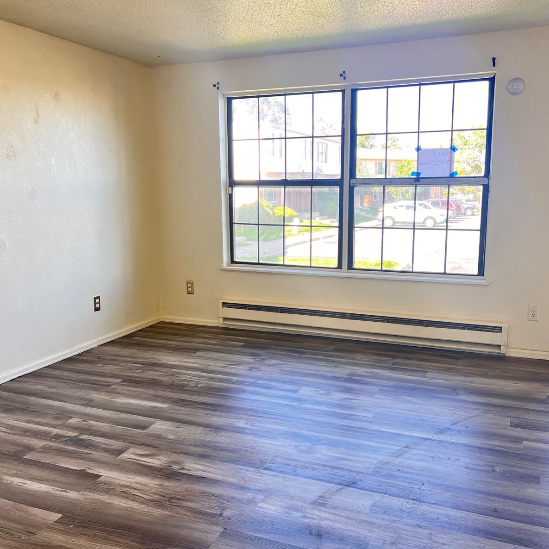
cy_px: 272
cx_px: 282
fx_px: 556
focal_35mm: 31
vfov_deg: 52.5
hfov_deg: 52.5
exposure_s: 1/121
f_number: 1.5
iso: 100
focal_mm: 5.7
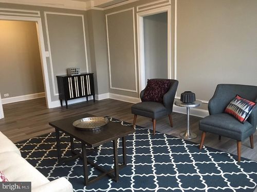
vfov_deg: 48.2
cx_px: 128
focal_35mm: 29
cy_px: 96
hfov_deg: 61.7
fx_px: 215
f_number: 2.2
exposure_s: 1/30
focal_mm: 4.15
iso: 125
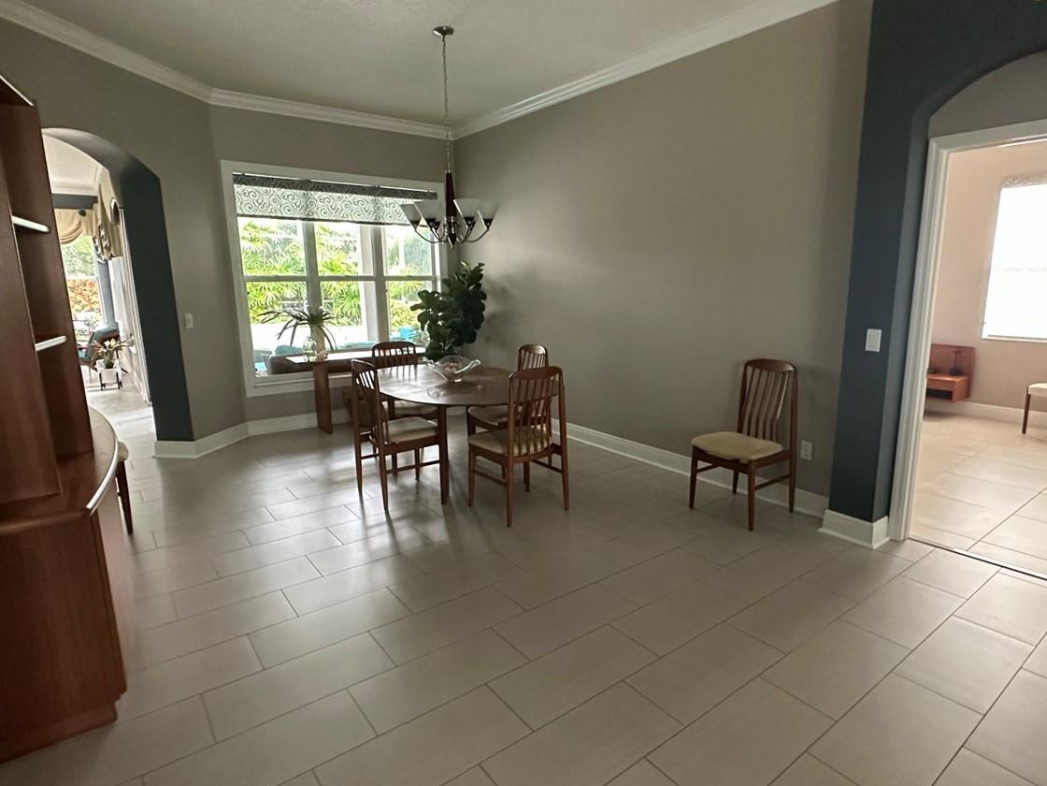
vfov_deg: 66.0
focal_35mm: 20
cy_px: 395
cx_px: 568
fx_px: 605
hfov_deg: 81.6
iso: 640
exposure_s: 1/60
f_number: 2.2
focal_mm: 2.22
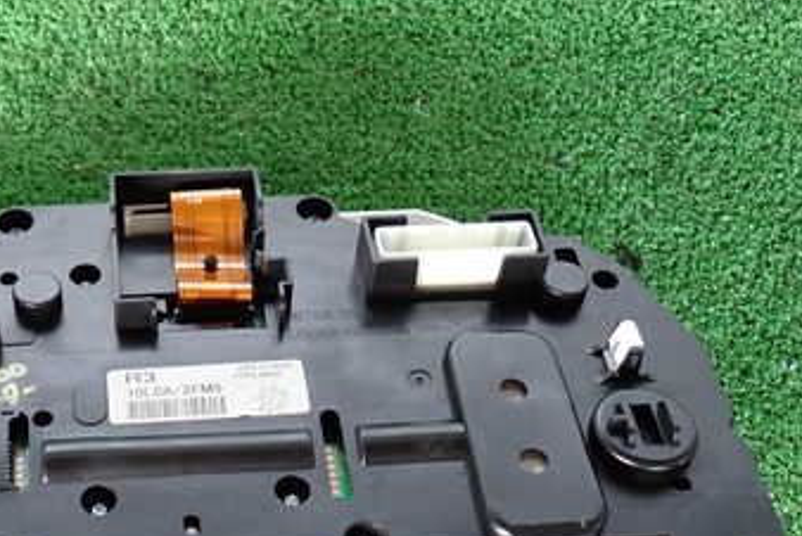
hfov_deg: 33.2
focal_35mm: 59
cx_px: 192
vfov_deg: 22.9
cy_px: 382
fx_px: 1315
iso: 200
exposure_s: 1/40
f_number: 2.4
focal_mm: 5.79
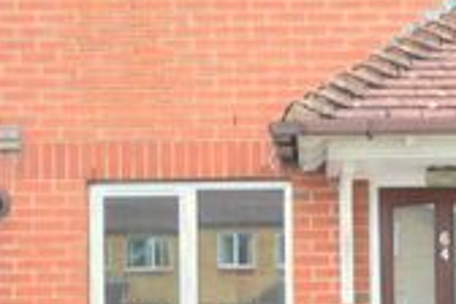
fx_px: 1027
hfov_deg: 24.8
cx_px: 342
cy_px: 254
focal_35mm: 81
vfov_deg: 16.7
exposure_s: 1/50
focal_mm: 13
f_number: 4.5
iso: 100
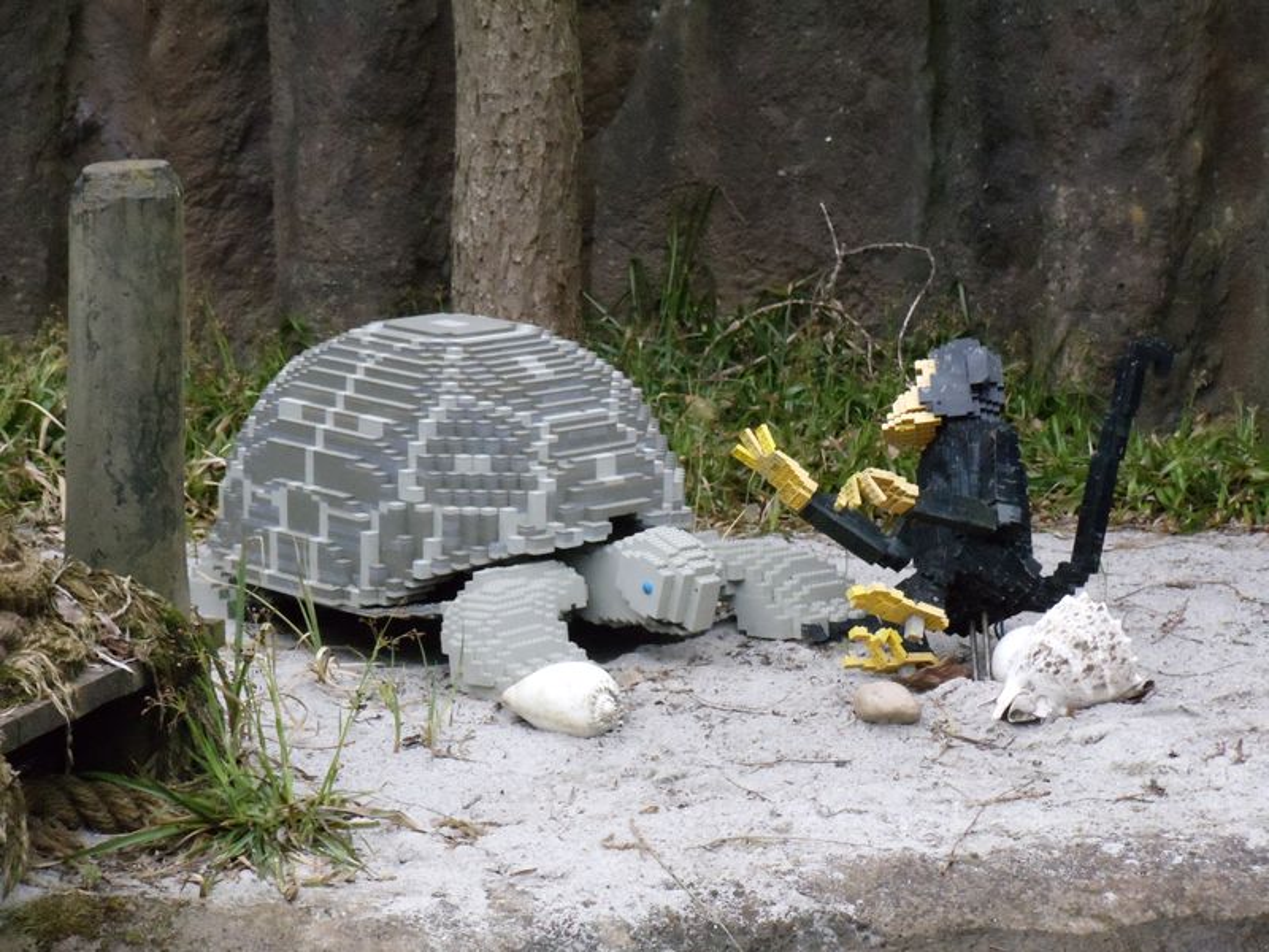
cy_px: 476
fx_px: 5132
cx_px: 634
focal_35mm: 140
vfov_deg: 10.6
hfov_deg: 14.1
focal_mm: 19.11
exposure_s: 1/640
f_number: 5
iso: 800
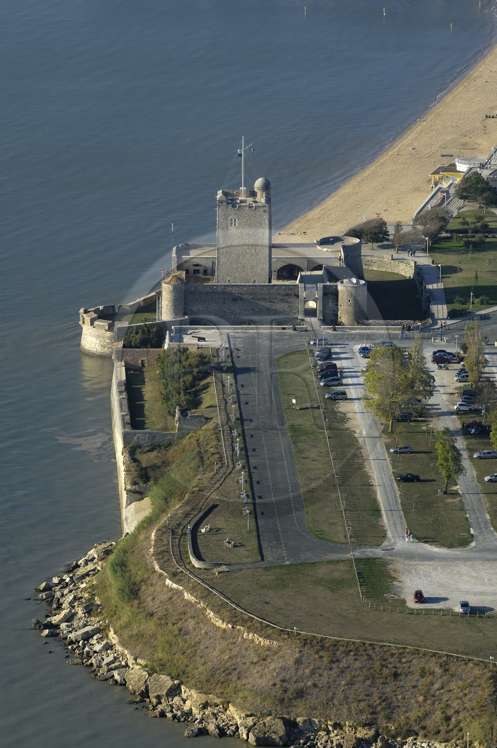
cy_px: 374
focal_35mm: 202
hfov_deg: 6.8
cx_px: 248
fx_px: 4203
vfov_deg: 10.2
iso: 100
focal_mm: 135
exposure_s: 1/500
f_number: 5
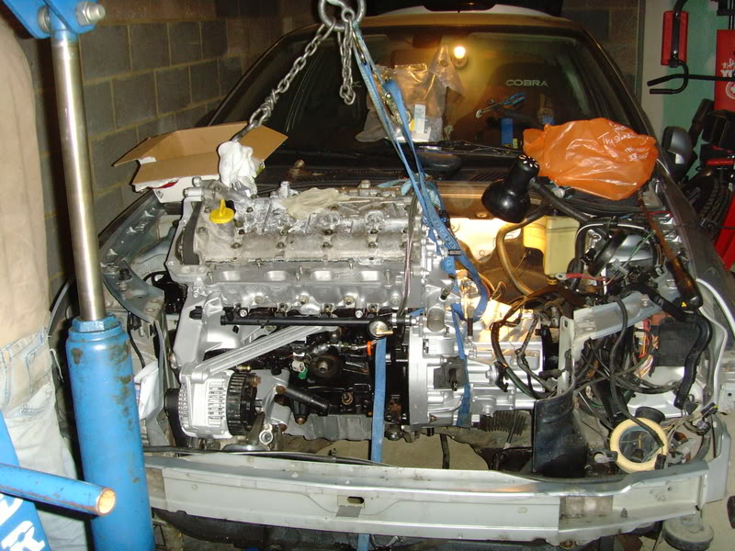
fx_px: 828
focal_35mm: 39
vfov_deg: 36.8
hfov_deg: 47.9
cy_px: 276
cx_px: 368
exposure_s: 1/45
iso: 240
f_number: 3.5
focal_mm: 6.6
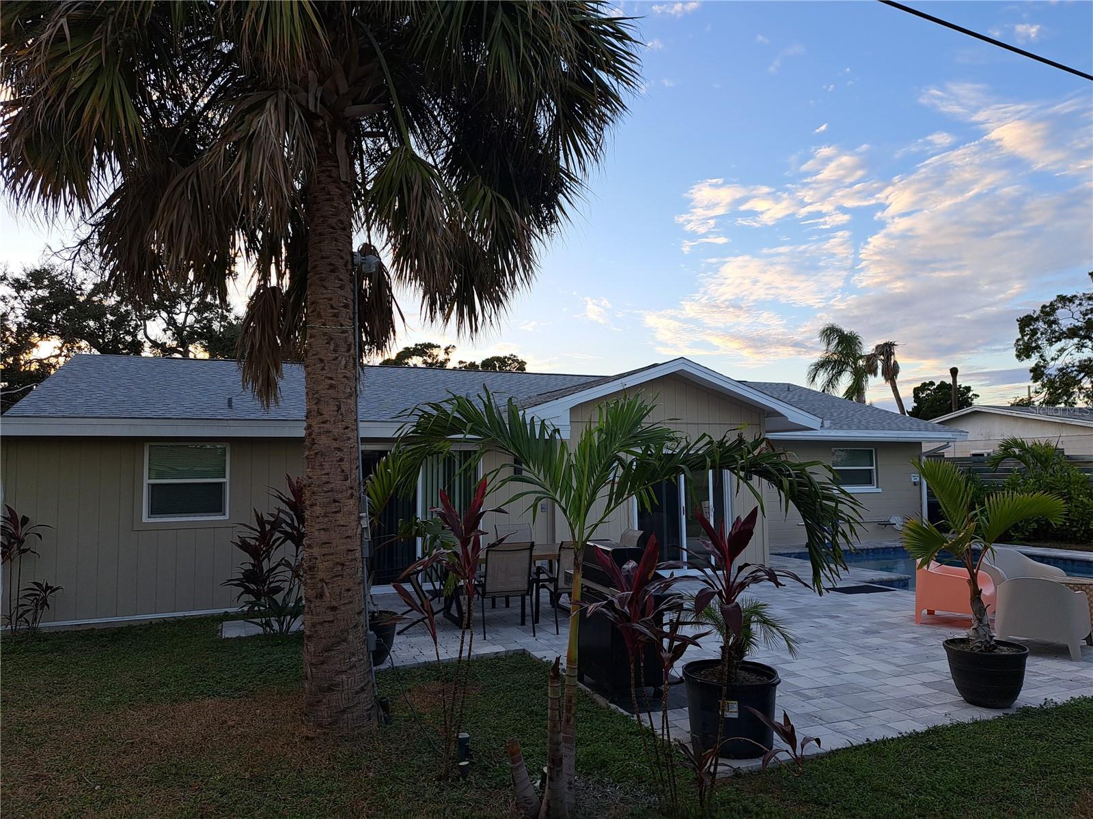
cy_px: 410
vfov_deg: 56.8
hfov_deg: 71.6
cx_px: 546
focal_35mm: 24
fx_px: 758
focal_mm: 5.23
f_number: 1.8
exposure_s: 1/139
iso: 50
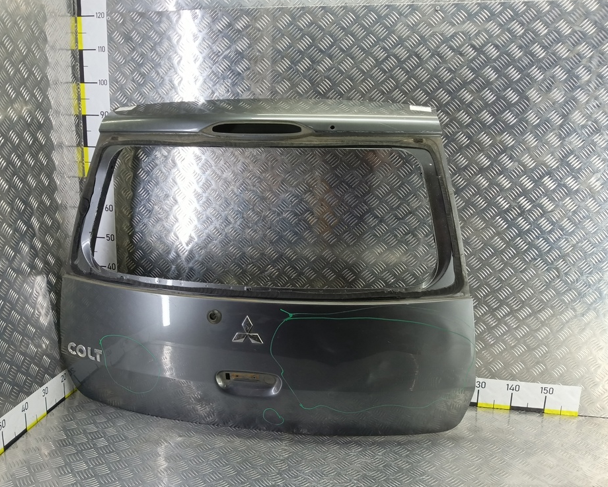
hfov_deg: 67.9
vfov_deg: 56.8
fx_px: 450
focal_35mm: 25
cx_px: 274
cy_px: 242
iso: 193
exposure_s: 1/50
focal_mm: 4.11
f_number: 1.6
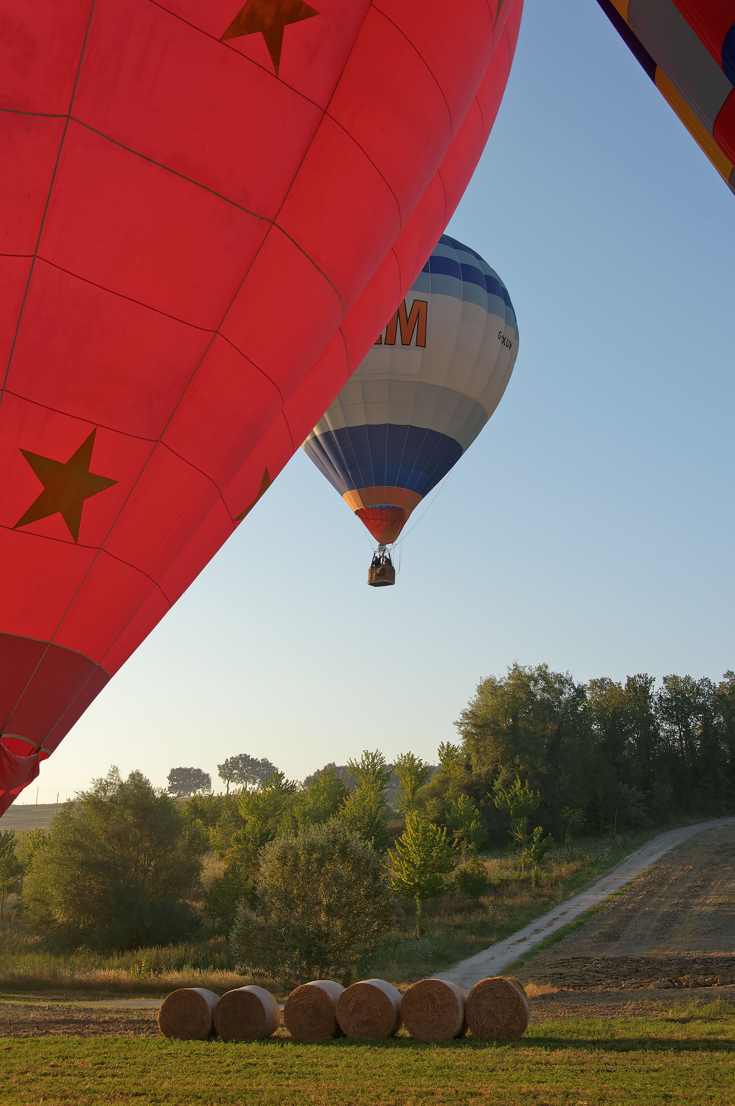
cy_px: 553
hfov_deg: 31.8
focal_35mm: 42
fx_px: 1288
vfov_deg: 46.4
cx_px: 368
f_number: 8
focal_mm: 28
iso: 100
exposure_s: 1/250
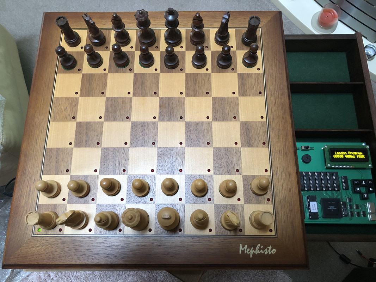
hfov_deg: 63.4
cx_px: 188
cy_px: 141
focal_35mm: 28
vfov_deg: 49.7
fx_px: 304
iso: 100
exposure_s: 1/15
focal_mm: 4
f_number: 1.8
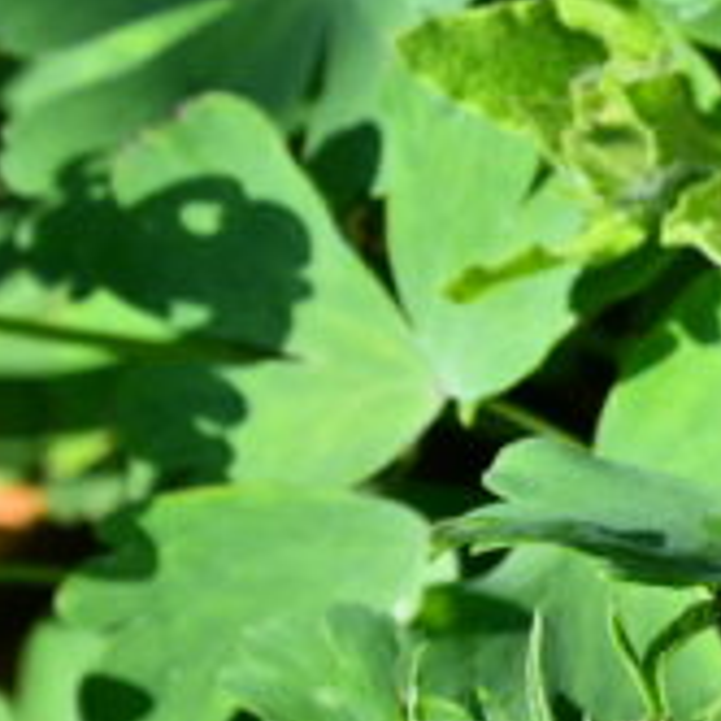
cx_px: 2584
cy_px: -673
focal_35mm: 431
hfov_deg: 3.9
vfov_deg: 4.0
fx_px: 10156
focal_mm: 70
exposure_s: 1/1600
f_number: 5.6
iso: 250
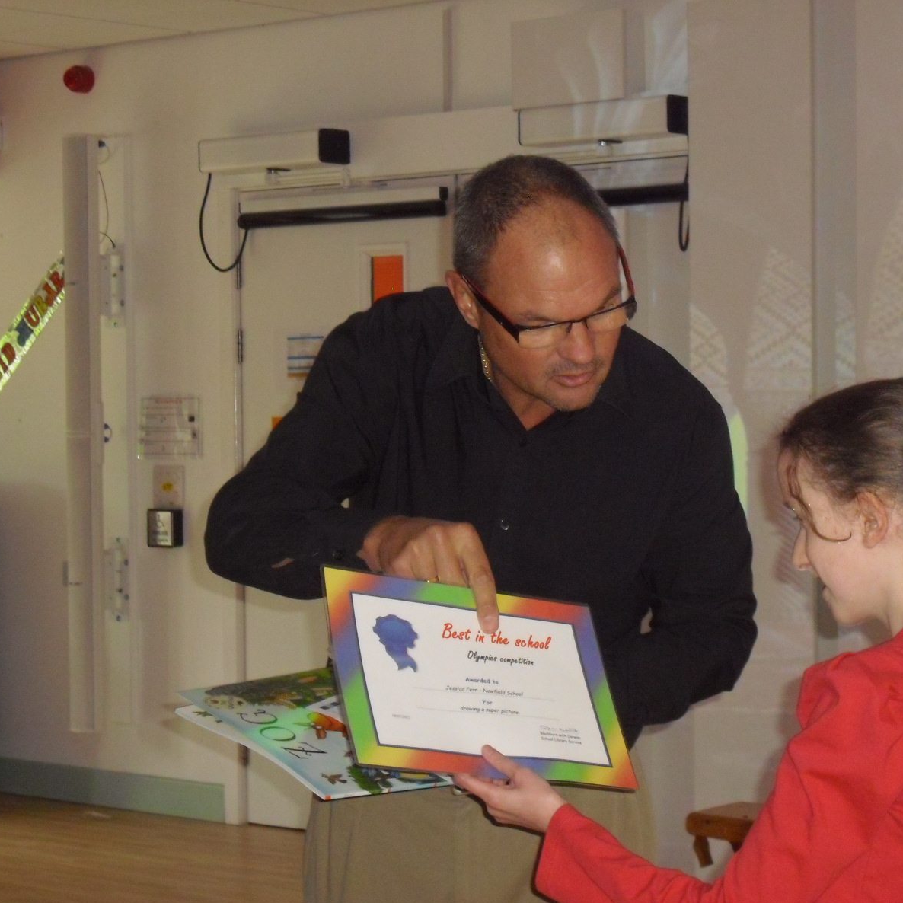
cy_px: 455
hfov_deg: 18.6
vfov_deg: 18.7
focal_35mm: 93
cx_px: 587
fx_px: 2745
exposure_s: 1/60
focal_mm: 12.8
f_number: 4.2
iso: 400
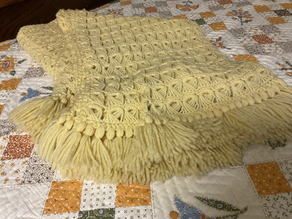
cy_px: 110
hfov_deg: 61.7
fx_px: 245
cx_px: 146
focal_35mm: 29
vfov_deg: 48.2
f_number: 1.8
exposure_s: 1/60
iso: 160
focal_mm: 3
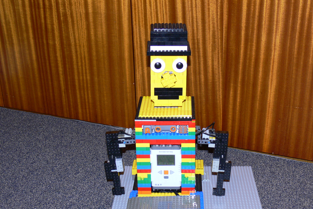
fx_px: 496
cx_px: 171
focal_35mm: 57
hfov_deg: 35.0
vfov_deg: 23.7
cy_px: 128
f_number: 3.2
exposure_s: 1/30
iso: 100
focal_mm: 10.6
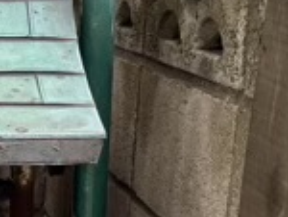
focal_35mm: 121
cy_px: 231
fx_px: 1008
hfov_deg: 14.9
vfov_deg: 12.1
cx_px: -161
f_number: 1.6
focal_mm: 5.96
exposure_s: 1/121
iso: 80
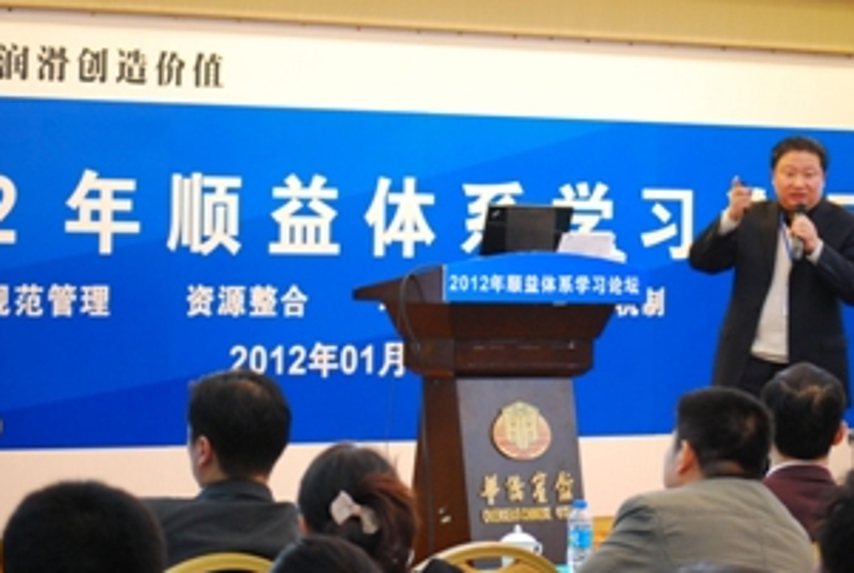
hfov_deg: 16.6
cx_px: 553
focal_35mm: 123
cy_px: 292
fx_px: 2917
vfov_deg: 11.2
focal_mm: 55
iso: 800
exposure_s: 1/15
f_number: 4
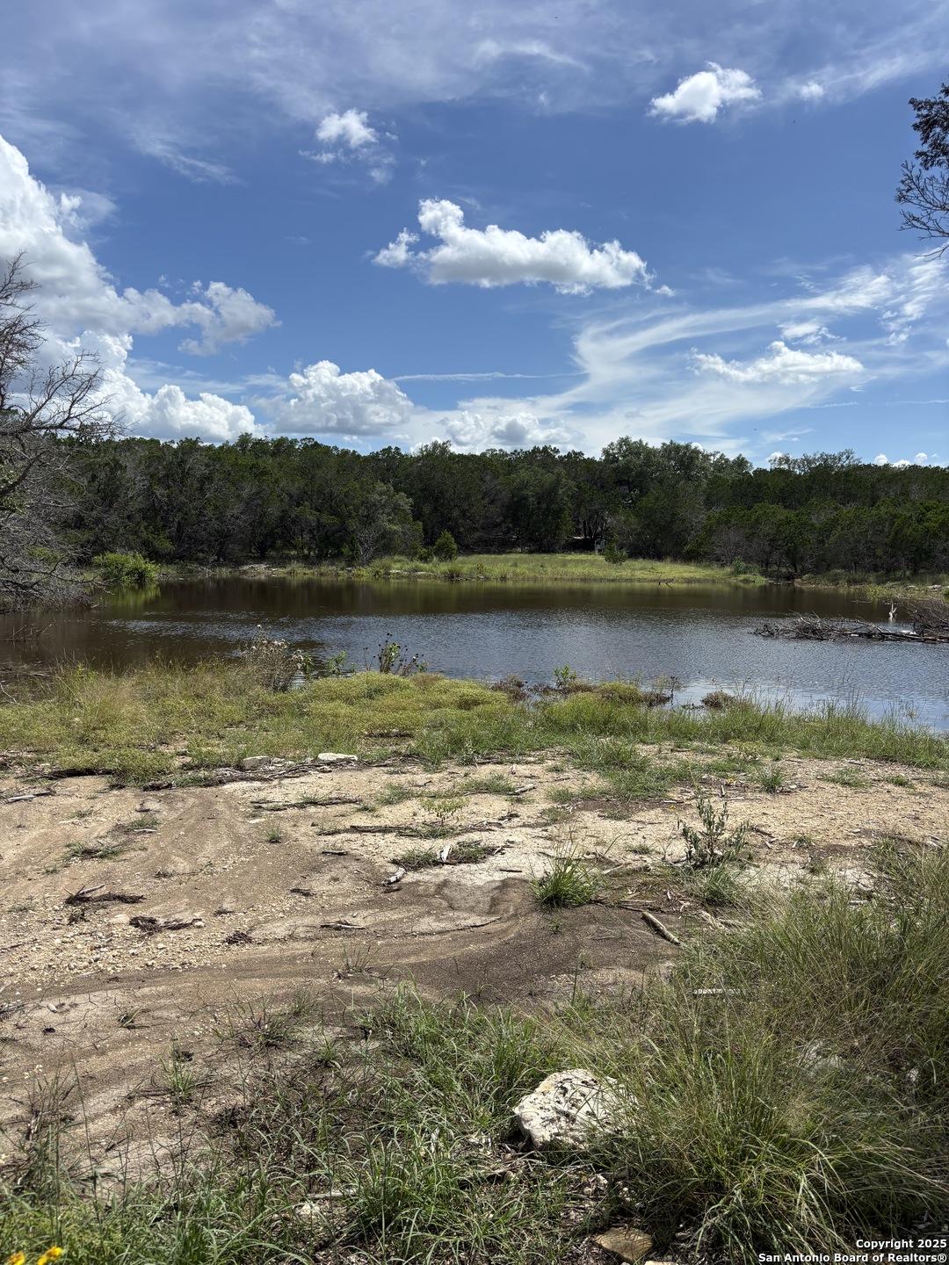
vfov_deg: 67.3
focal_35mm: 26
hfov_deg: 53.1
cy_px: 632
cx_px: 474
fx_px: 950
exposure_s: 1/5348
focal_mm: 5.96
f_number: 1.6
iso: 50
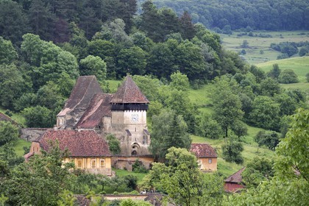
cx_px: 154
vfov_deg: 7.8
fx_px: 1502
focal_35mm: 175
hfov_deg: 11.7
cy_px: 103
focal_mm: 175
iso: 800
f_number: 7.1
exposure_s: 1/250
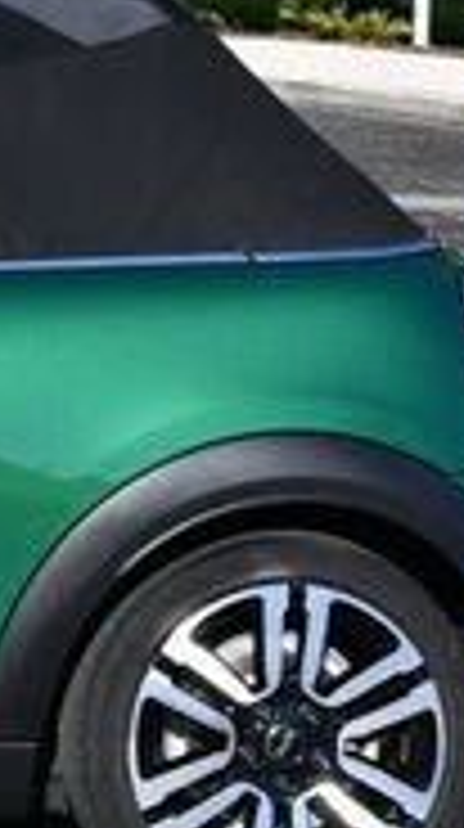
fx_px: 4325
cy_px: 135
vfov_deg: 10.9
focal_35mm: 197
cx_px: -622
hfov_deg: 5.9
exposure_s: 1/250
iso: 100
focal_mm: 27
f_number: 8
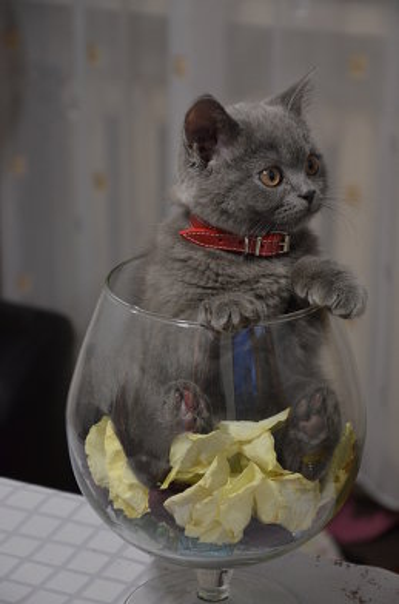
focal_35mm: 105
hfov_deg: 13.0
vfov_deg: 19.5
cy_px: 302
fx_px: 1756
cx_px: 200
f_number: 5.3
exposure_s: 1/60
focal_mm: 70
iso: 1250
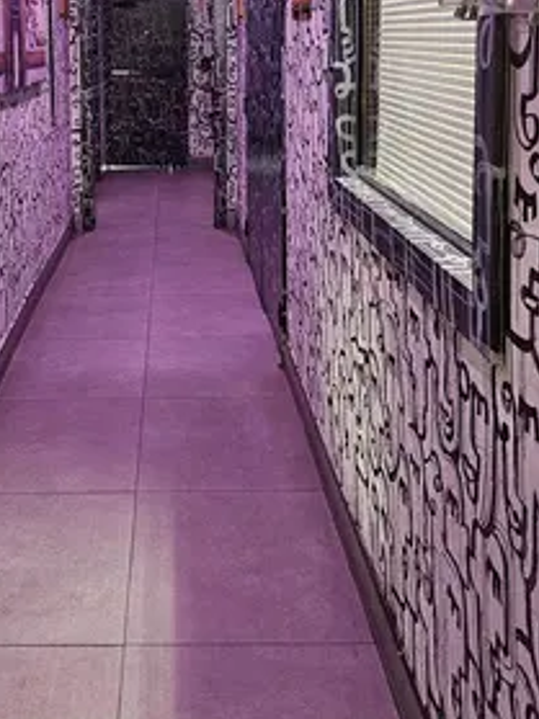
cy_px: 99
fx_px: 914
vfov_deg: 40.4
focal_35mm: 44
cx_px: 150
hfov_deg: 32.4
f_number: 1.7
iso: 640
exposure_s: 1/24
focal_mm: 6.3
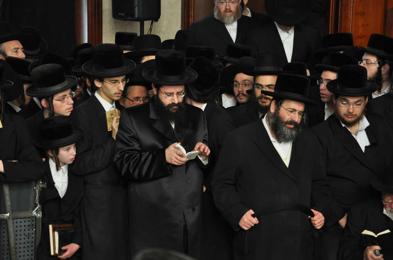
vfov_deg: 9.9
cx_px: 196
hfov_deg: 14.9
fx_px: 1504
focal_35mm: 138
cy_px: 130
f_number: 5.6
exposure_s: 1/100
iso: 800
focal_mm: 92
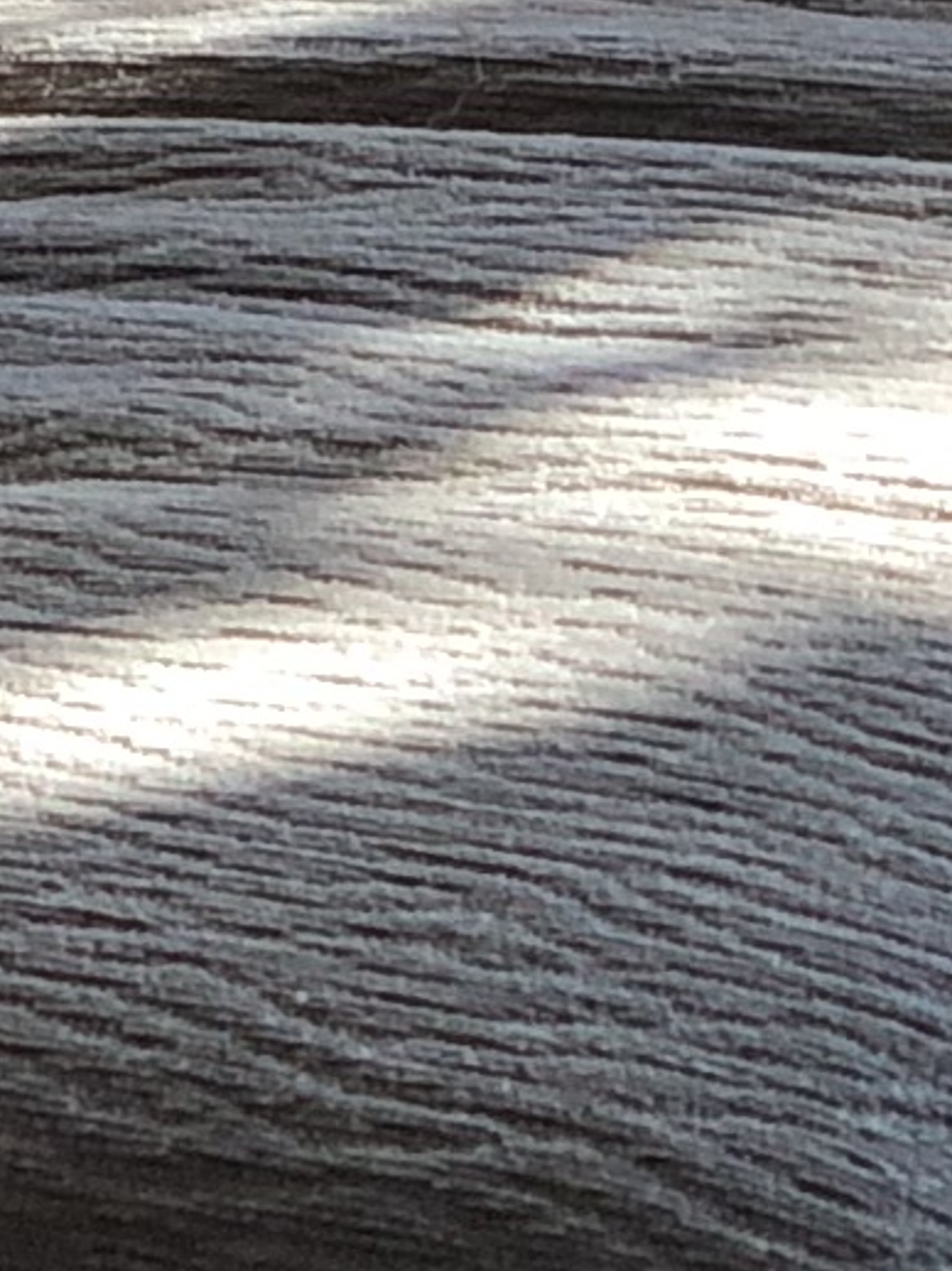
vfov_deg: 4.8
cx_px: -1293
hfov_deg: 3.6
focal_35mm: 405
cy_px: -967
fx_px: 14863
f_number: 2.4
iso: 20
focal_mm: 6
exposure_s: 1/60
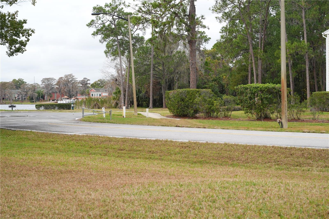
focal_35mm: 70
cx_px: 164
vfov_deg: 19.4
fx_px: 640
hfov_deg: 28.8
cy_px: 110
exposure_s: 1/320
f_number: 8
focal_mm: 70
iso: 400
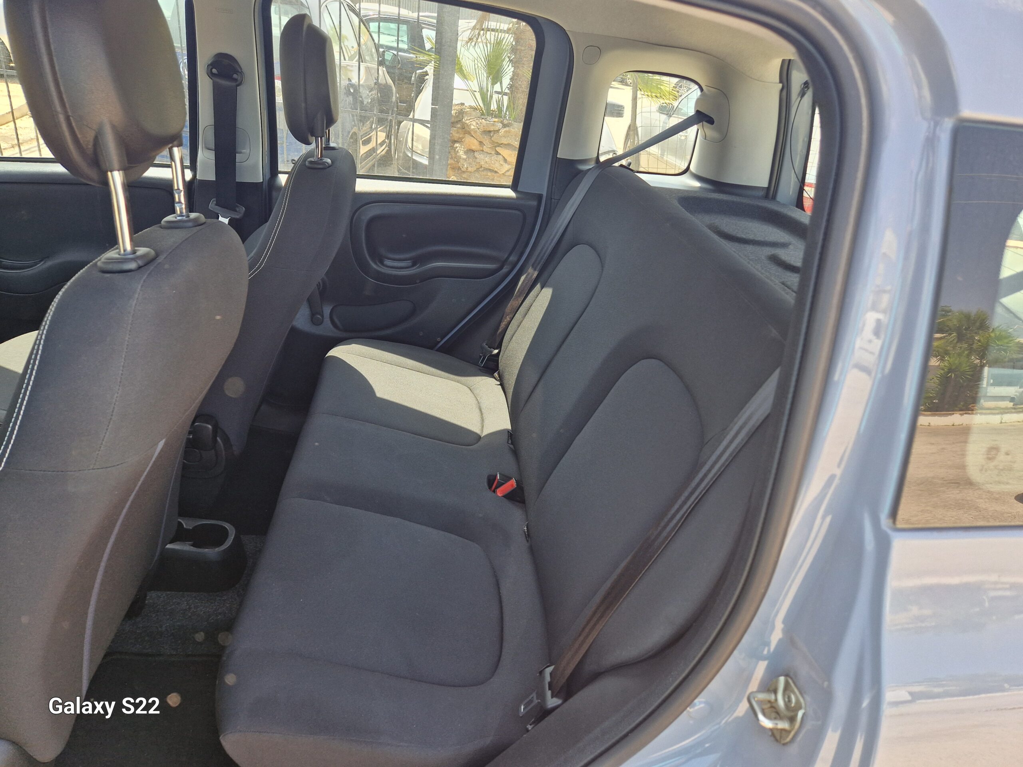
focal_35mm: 23
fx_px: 680
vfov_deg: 58.9
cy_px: 384
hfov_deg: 73.9
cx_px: 512
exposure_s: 1/180
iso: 50
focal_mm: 5.4
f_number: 1.8
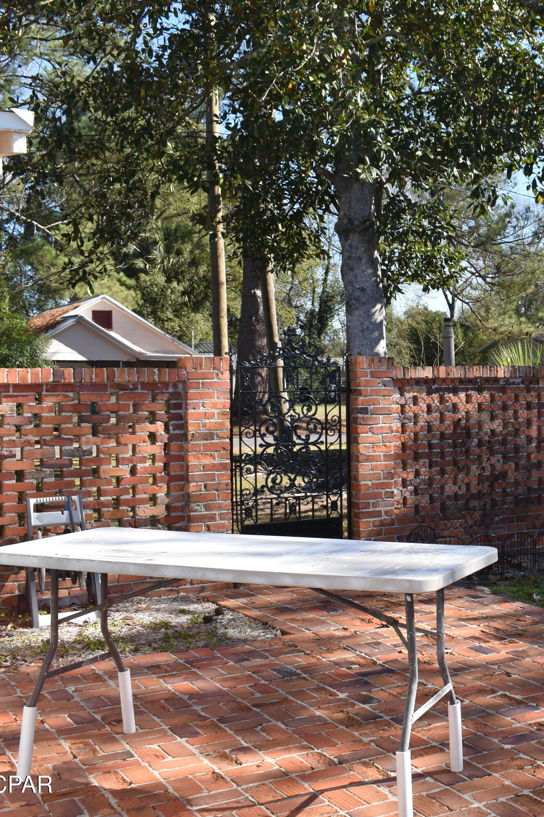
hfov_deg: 26.8
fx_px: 1083
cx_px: 532
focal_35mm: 48
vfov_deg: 41.3
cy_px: 410
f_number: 7.1
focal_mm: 21
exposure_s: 1/200
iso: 100
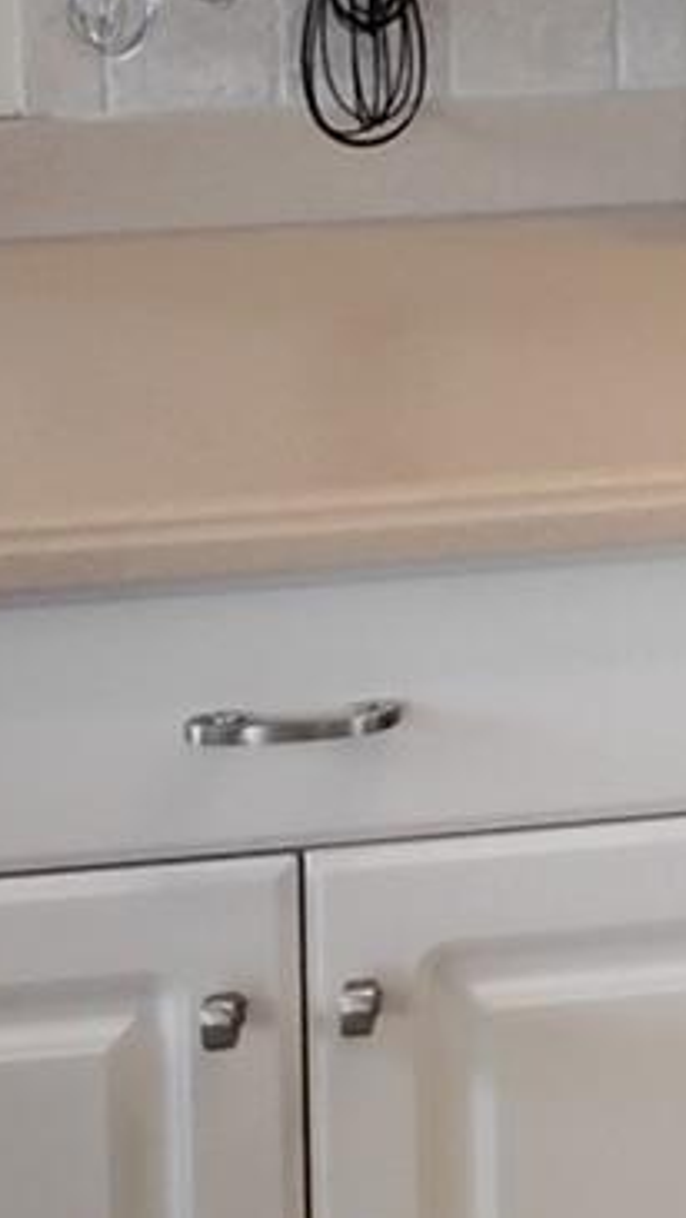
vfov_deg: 15.1
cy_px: -522
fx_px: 4299
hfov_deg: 7.6
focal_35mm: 133
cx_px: 2294
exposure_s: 1/60
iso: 713
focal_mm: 4.26
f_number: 1.8
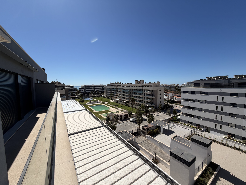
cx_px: 123
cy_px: 92
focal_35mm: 14
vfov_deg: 85.7
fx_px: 99
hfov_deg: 102.1
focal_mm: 2.22
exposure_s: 1/1698
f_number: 2.2
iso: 20
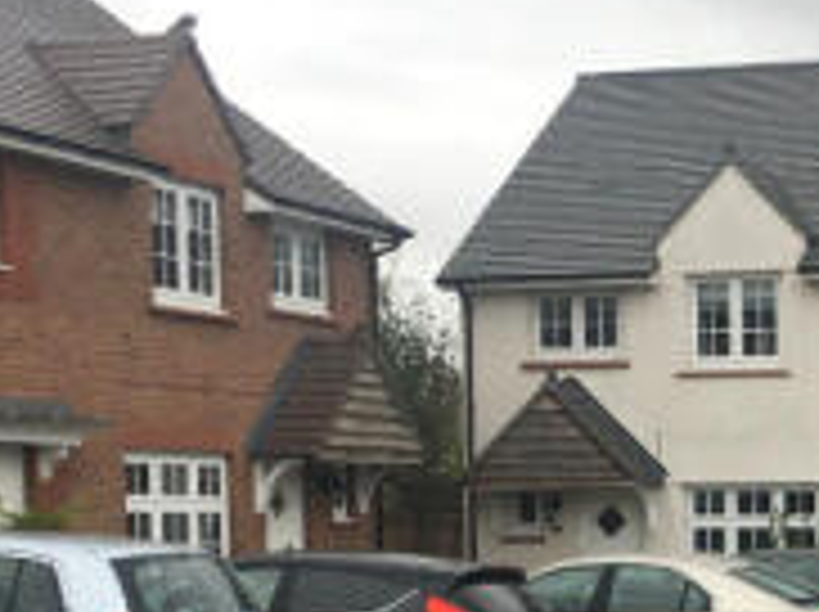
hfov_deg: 20.2
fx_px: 2197
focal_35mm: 93
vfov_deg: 15.4
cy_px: 704
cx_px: 902
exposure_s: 1/460
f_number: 2.2
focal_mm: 4.15
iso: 25
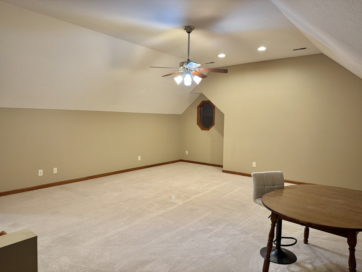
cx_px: 181
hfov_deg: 71.6
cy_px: 136
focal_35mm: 24
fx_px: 251
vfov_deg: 56.8
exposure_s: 1/60
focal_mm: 6.76
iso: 250
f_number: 1.78
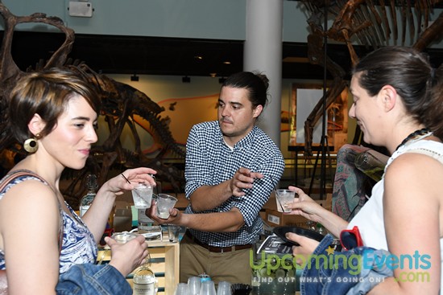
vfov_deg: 34.2
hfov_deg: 49.5
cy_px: 148
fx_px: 480
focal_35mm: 39
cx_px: 222
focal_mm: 26
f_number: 3.5
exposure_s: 1/125
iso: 800
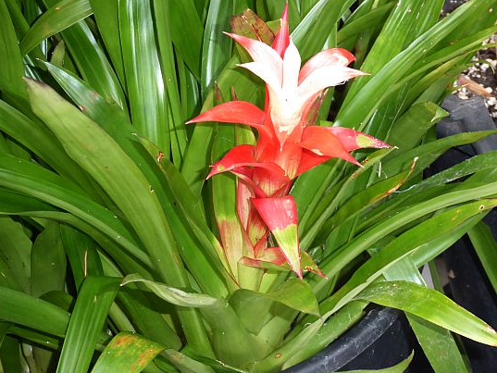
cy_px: 166
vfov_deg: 10.8
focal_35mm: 137
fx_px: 1967
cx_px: 286
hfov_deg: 14.4
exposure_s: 1/60
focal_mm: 20.6
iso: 400
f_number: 5.1
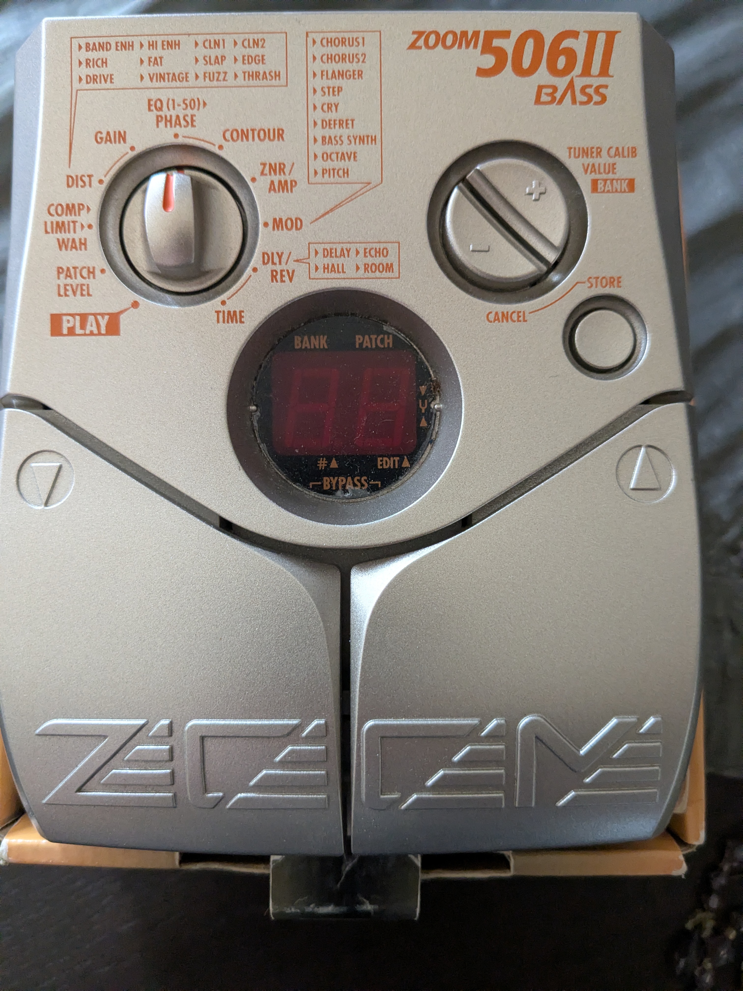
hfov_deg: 51.4
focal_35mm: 27
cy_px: 496
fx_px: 773
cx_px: 372
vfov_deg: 65.3
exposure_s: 1/99.9
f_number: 1.73
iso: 747
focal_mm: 4.38
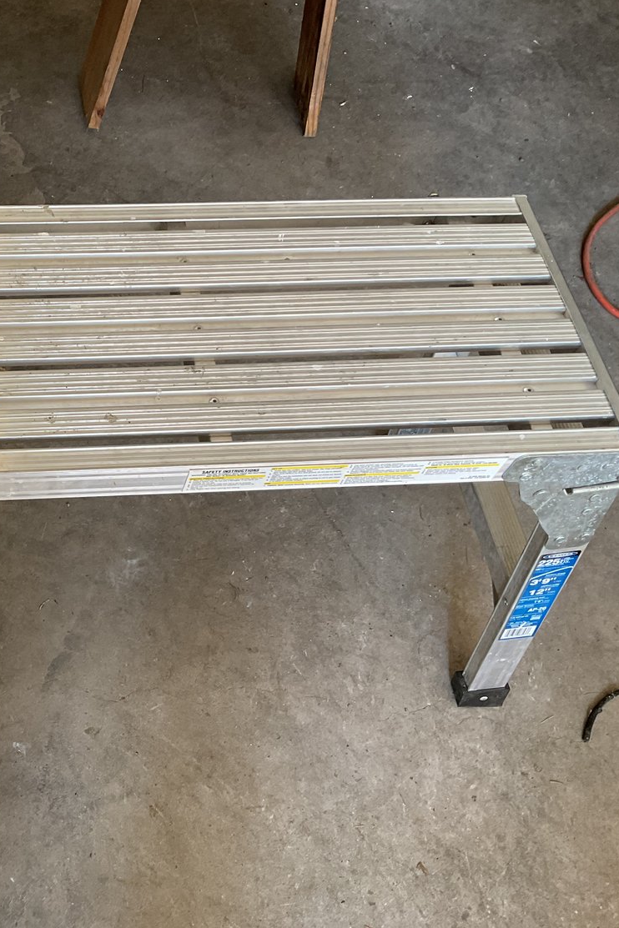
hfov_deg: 30.6
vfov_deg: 47.4
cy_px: 468
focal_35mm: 41
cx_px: 19
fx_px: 1057
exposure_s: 1/60
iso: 50
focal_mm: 3
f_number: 1.8
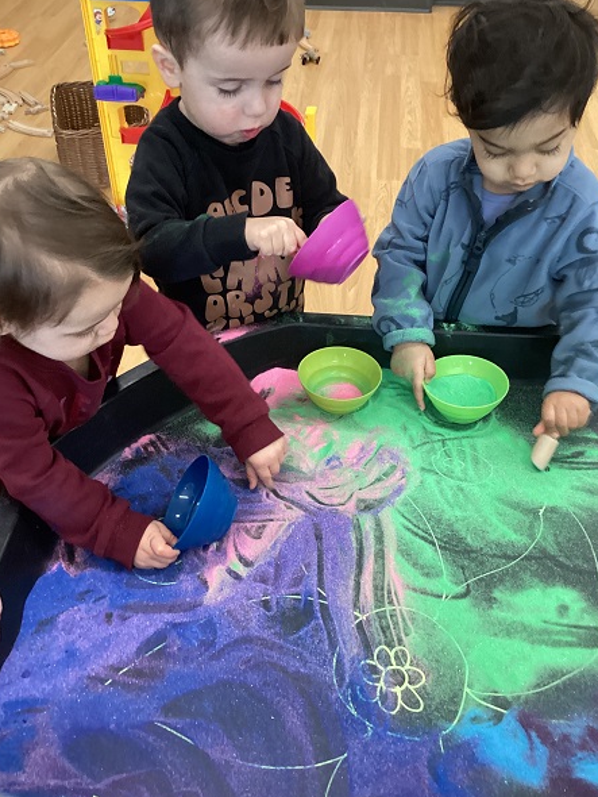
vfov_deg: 52.6
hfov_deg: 40.7
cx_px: 304
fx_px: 806
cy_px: 378
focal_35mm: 35
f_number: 2.4
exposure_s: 1/33
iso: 250
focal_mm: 3.3
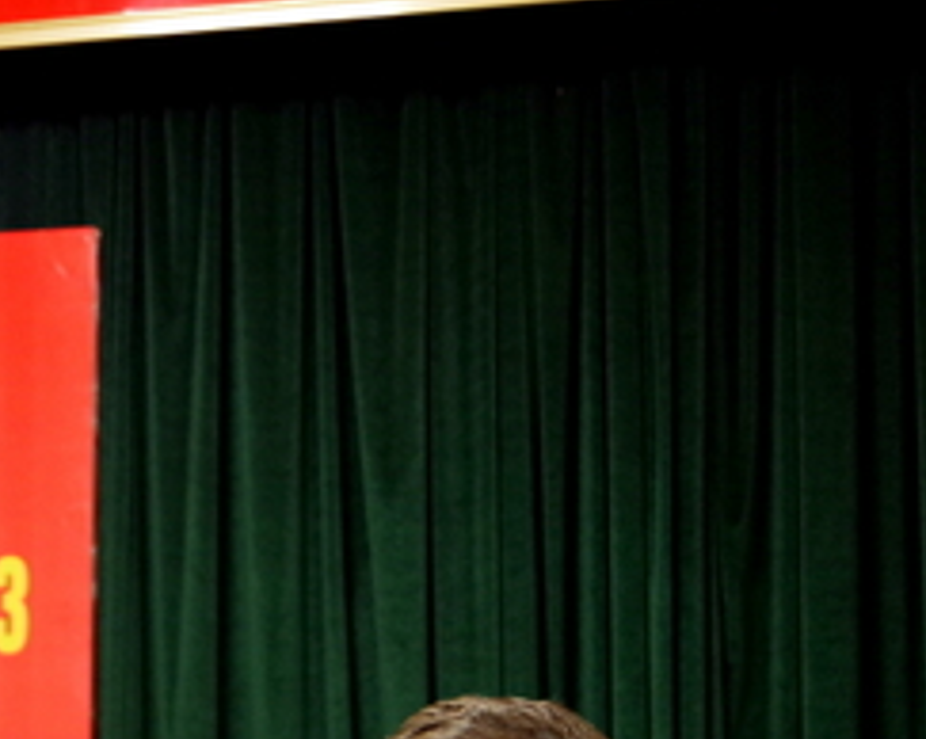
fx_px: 2629
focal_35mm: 96
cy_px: 728
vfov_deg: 15.7
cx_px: 46
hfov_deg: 19.5
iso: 800
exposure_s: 1/30
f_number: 4
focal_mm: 21
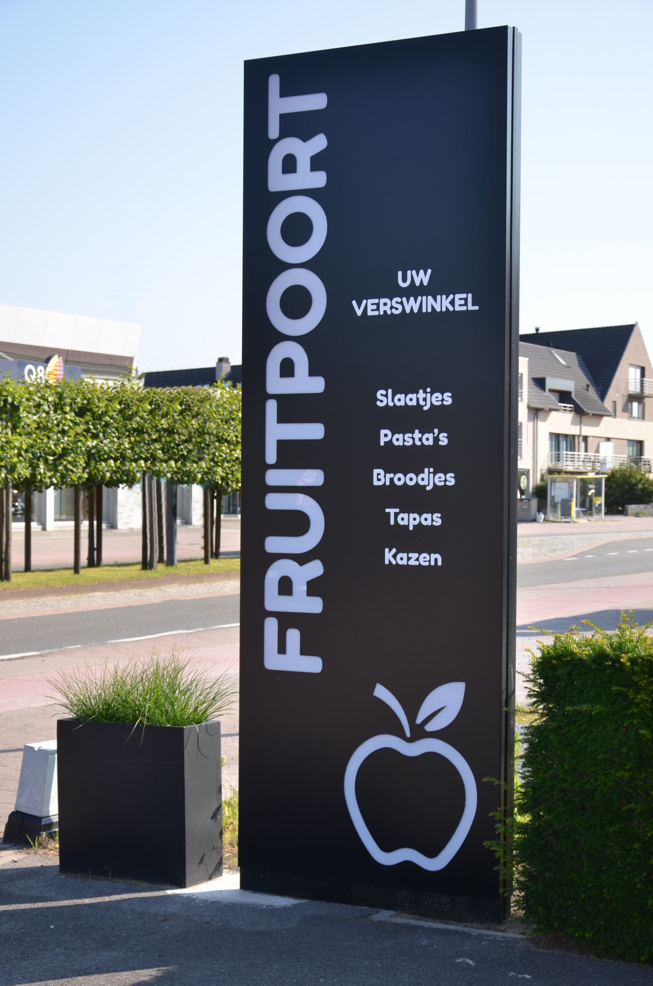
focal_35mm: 60
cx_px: 326
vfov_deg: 33.5
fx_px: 1639
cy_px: 493
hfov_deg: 22.5
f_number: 5.6
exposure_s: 1/250
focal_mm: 40
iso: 100
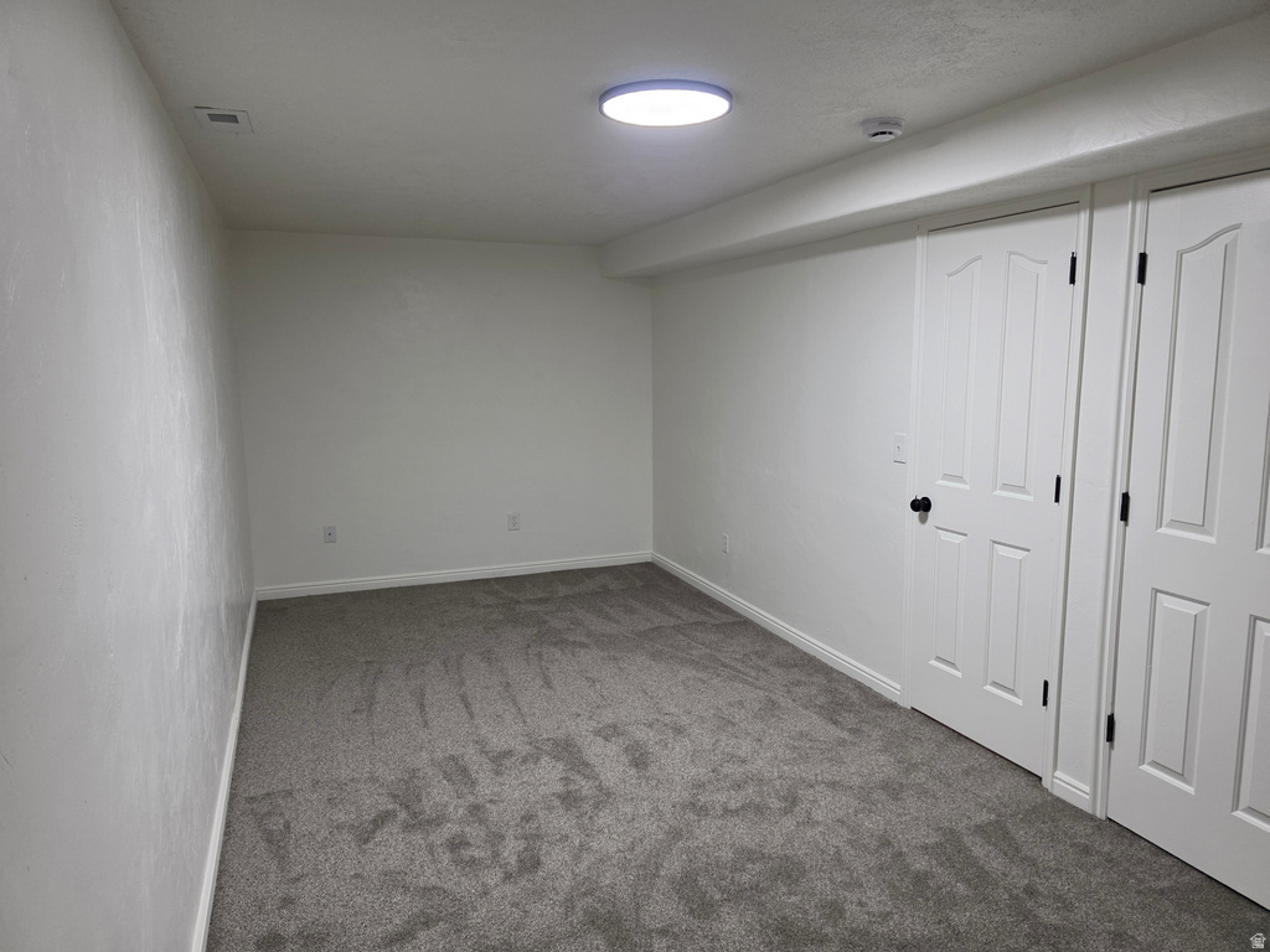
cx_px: 635
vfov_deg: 58.9
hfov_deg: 73.9
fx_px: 844
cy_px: 476
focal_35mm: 23
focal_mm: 6.3
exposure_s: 1/120
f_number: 1.7
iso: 320
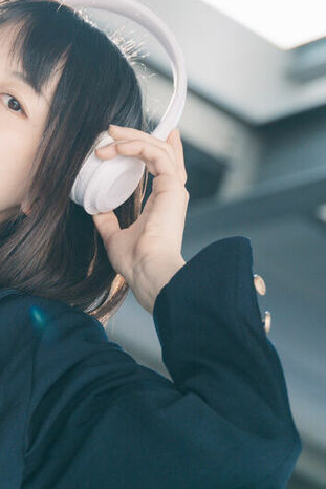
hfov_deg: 8.9
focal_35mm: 152
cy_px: 124
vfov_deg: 13.5
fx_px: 2063
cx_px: -80
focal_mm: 45
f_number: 2.8
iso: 320
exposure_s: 1/400
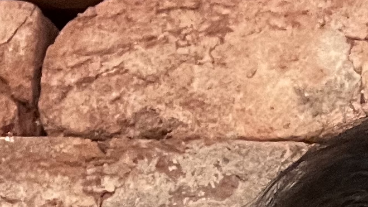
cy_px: 796
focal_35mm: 153
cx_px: 417
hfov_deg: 13.7
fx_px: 1493
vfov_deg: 6.5
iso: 320
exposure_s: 1/60
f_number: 2.2
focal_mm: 2.71
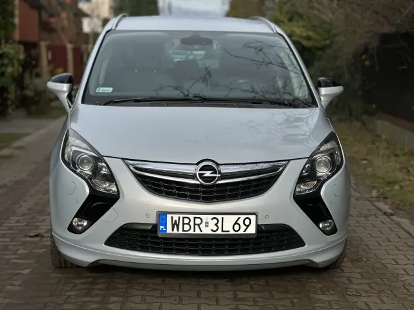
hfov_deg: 25.3
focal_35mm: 77
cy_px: 155
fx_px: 921
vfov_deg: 19.1
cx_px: 207
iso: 32
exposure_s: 1/927
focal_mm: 9
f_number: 2.8
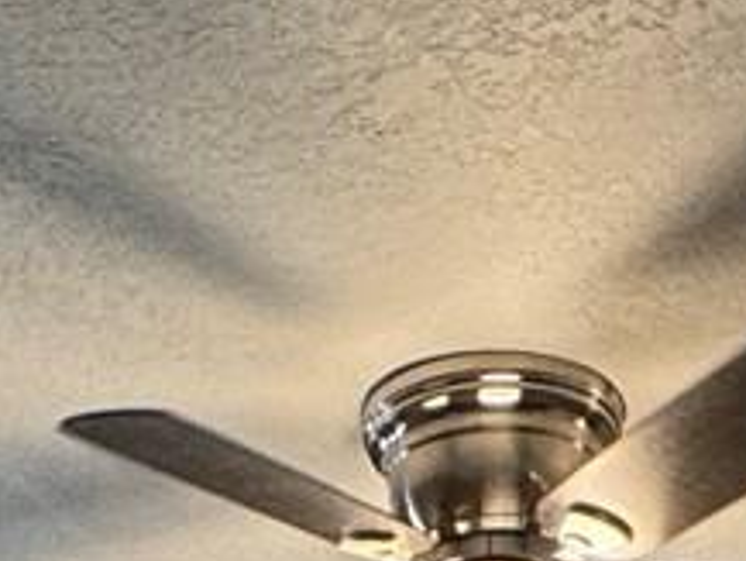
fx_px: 2221
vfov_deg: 9.3
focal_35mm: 103
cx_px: 409
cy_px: 1931
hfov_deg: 19.1
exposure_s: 1/60
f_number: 2.2
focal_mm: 2.22
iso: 250
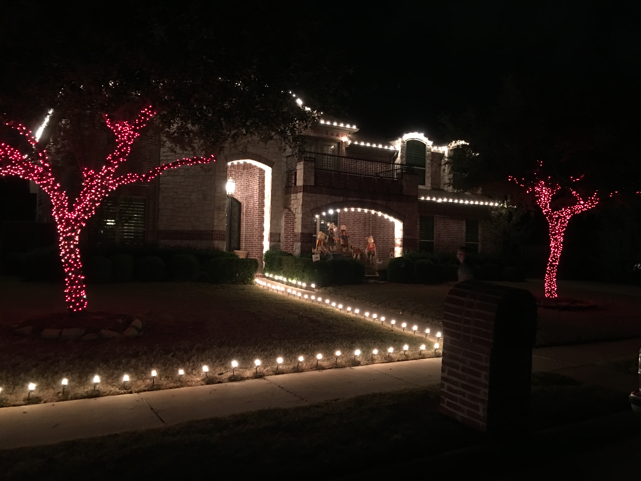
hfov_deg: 61.7
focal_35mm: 29
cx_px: 320
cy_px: 240
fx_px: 537
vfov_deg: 48.2
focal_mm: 4.15
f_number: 2.2
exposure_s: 1/4
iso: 125
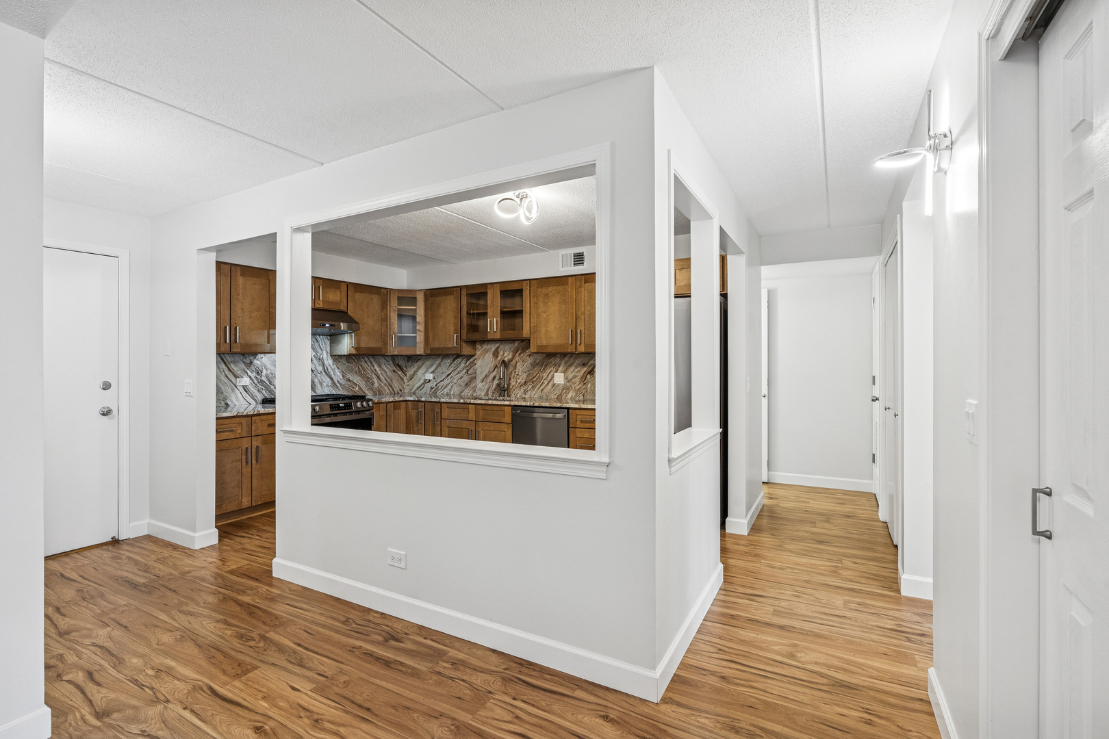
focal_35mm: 16
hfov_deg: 96.7
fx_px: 493
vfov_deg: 73.7
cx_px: 554
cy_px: 370
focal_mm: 16
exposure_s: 1/20
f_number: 8
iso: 400
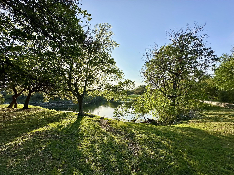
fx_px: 95
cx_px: 117
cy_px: 88
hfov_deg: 102.1
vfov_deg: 85.7
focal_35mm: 14
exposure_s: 1/2132
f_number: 2.2
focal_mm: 2.22
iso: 50
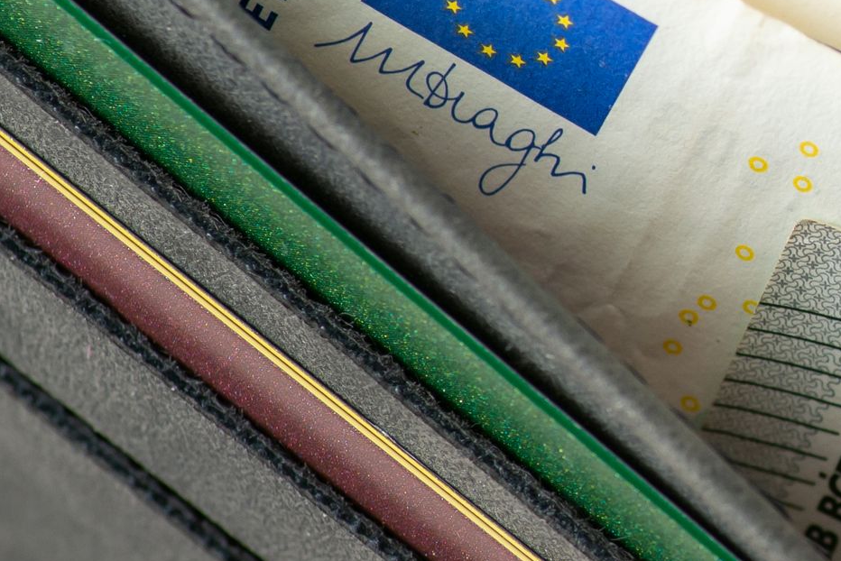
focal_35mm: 429
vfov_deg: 3.2
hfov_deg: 4.7
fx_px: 10024
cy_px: 16
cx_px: 1501
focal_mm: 100
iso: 400
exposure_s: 1/125
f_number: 8
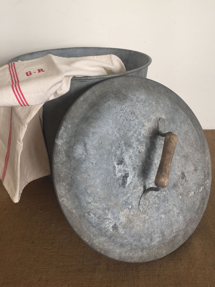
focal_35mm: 29
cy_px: 144
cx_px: 108
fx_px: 240
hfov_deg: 48.2
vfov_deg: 61.7
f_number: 2.2
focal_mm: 4.15
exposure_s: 1/33
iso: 32
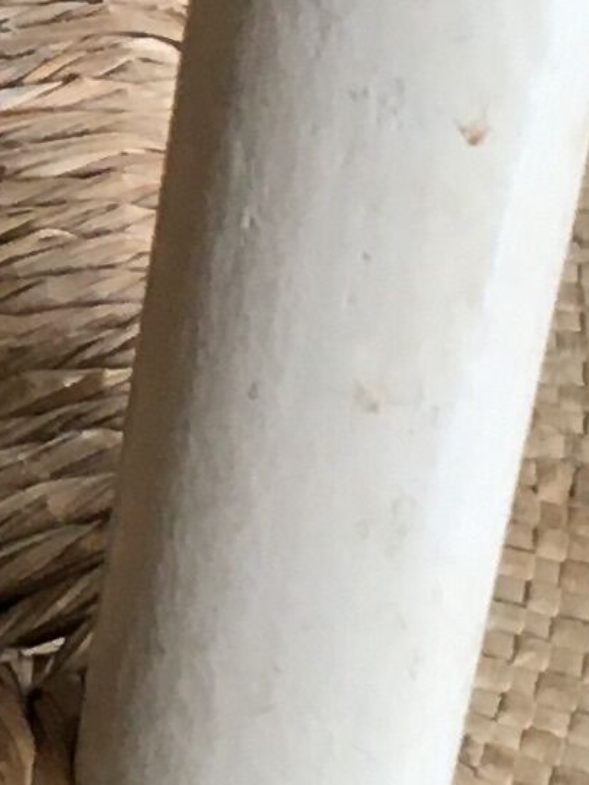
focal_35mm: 215
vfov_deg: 9.1
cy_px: -23
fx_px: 4878
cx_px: -699
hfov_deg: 6.6
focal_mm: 4.15
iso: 100
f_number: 2.2
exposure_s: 1/33
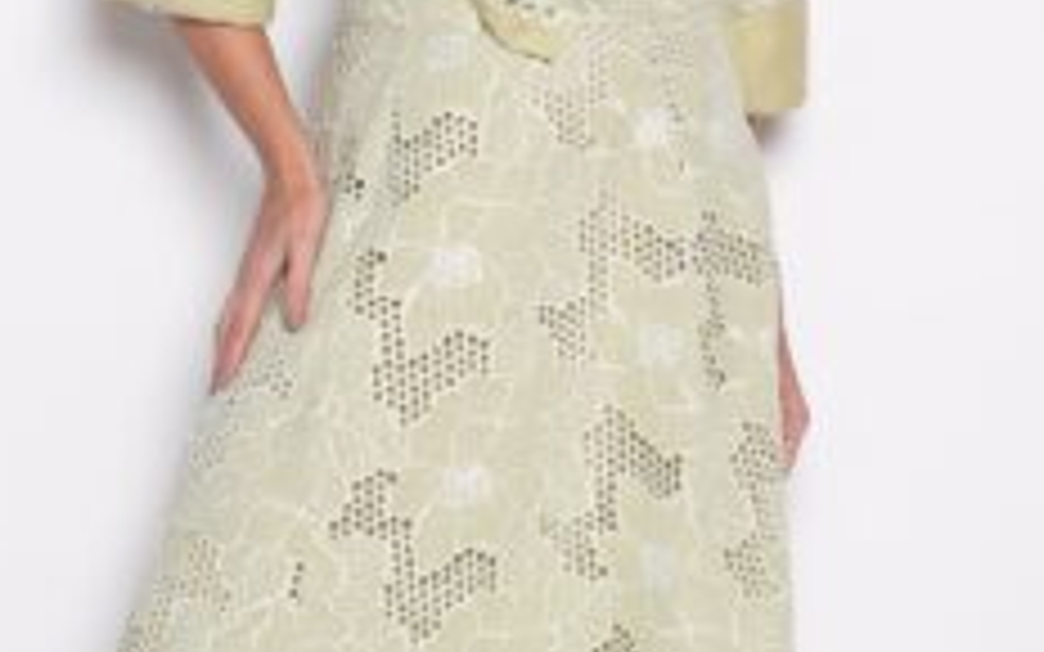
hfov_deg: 15.8
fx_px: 3756
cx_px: 441
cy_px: 236
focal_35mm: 132
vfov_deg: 9.9
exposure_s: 1/160
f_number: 5.6
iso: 200
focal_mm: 50
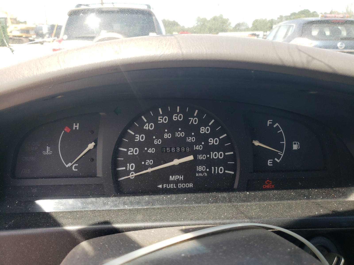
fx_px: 266
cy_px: 132
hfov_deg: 67.3
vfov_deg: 53.1
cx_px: 177
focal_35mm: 26
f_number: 1.5
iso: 50
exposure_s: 1/526
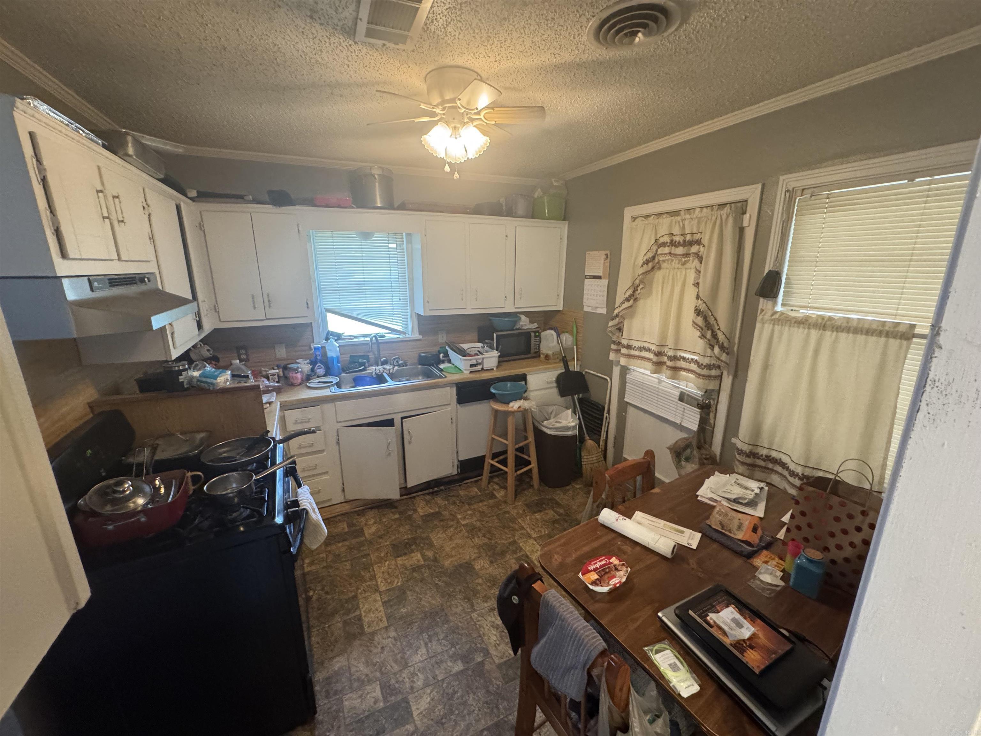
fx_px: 397
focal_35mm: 14
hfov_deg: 102.1
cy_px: 368
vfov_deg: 85.7
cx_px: 490
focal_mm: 2.22
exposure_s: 1/60
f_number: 2.2
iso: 800
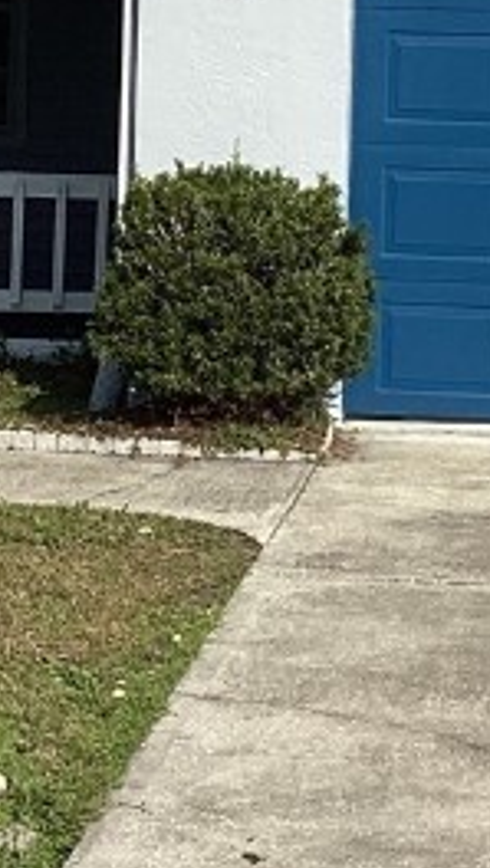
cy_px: 56
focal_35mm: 131
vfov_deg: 16.1
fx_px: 3018
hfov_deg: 9.3
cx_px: 191
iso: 25
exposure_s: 1/2331
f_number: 2.4
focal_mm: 3.3
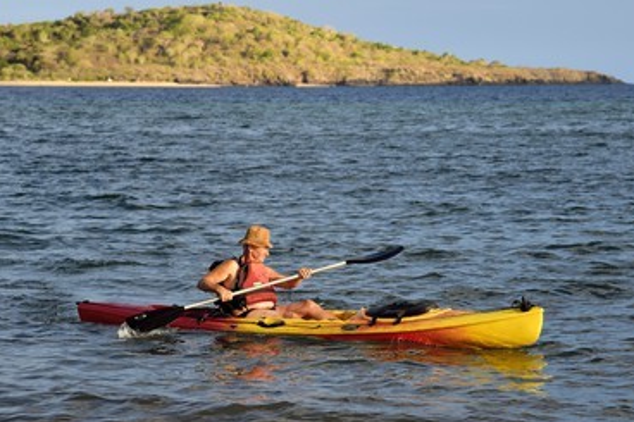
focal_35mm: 137
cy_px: 214
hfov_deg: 15.0
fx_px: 2412
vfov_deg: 10.0
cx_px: 333
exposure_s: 1/400
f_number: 7.1
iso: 200
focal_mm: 120
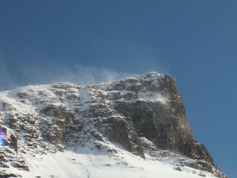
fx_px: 739
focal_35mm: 108
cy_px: 89
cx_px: 118
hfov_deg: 18.2
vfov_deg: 13.7
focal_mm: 17.72
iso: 50
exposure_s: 1/250
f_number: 8
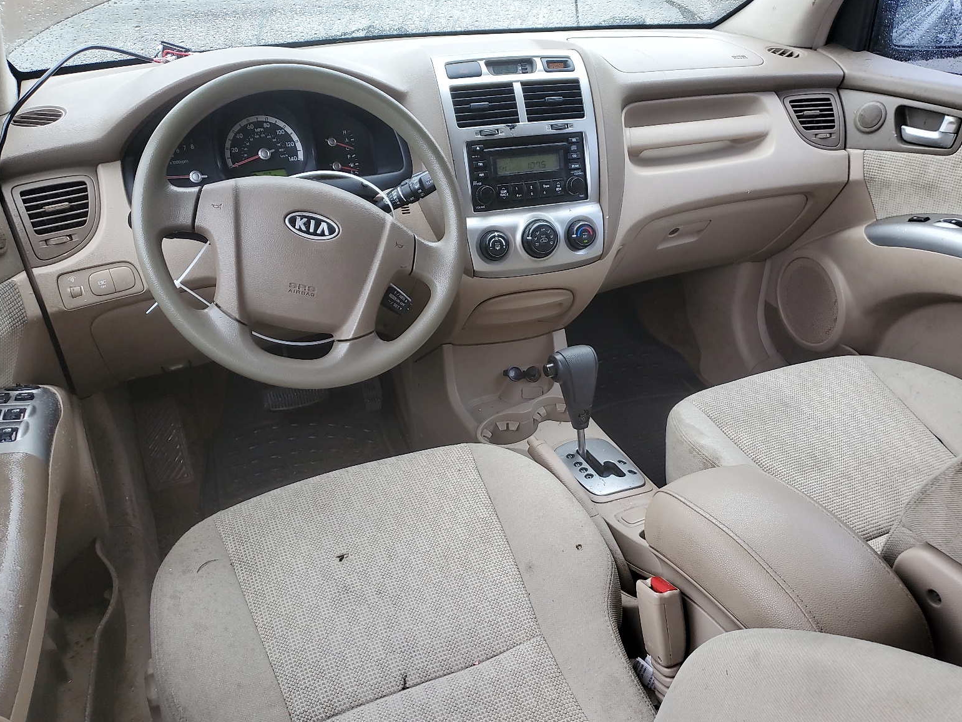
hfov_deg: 65.3
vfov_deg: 51.4
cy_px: 368
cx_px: 483
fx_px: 750
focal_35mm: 27
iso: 50
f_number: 1.5
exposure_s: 1/196
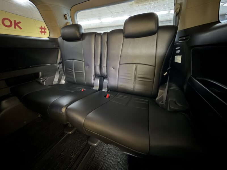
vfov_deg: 85.7
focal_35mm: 14
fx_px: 92
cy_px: 85
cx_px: 114
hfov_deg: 102.1
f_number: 2.2
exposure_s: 1/4
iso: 4000
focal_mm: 2.22
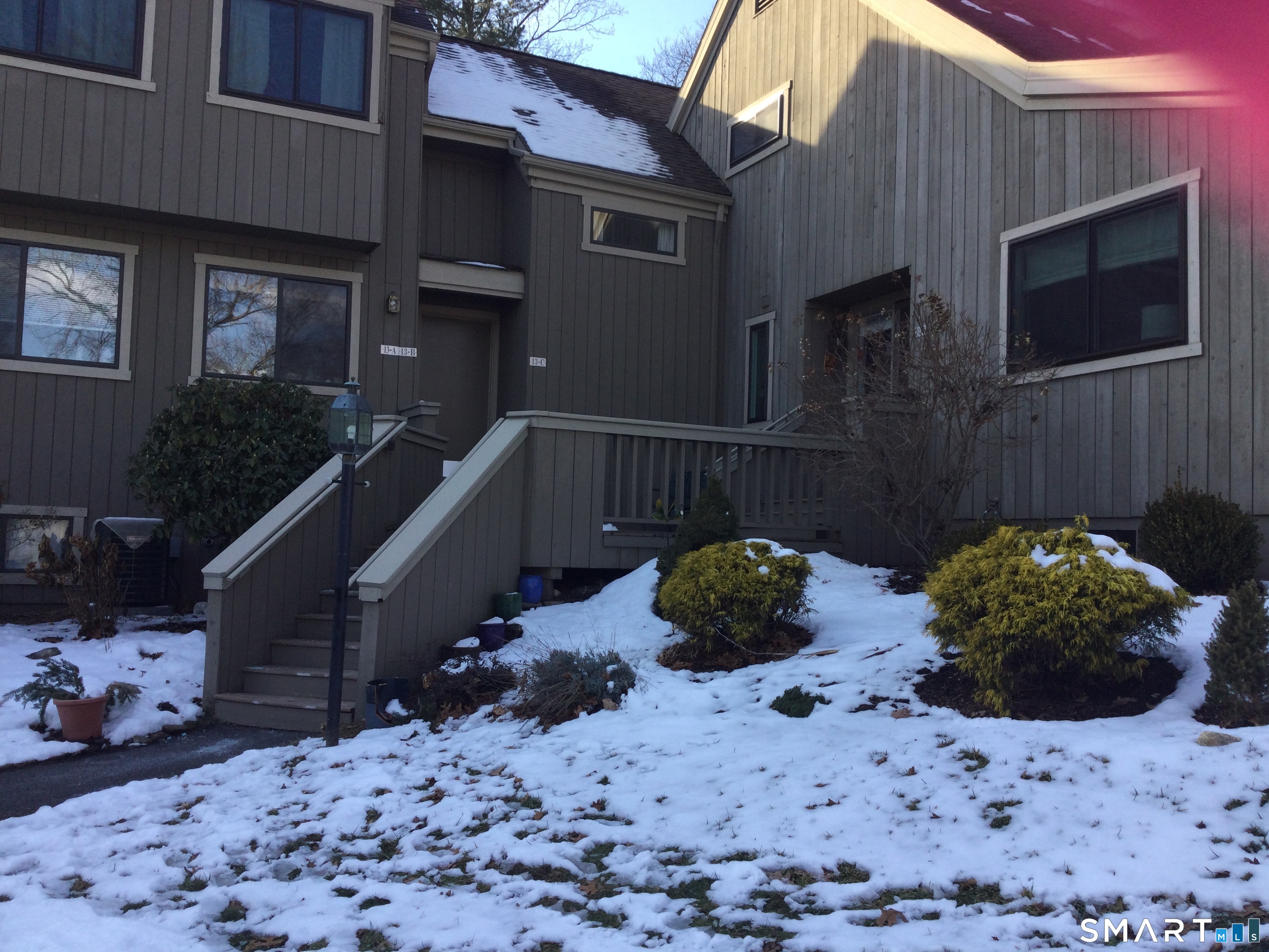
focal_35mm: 31
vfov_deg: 45.4
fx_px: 1136
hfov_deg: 58.4
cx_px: 634
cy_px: 476
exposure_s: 1/403
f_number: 2.4
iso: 25
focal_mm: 3.3
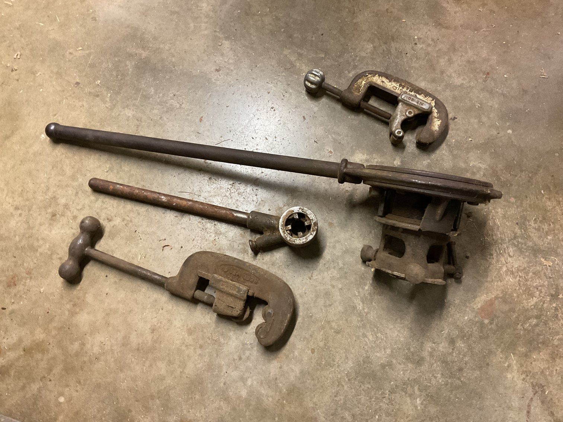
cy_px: 211
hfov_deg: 61.7
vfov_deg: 48.2
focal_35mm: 29
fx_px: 472
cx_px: 282
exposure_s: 1/40
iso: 250
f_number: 1.8
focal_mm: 3
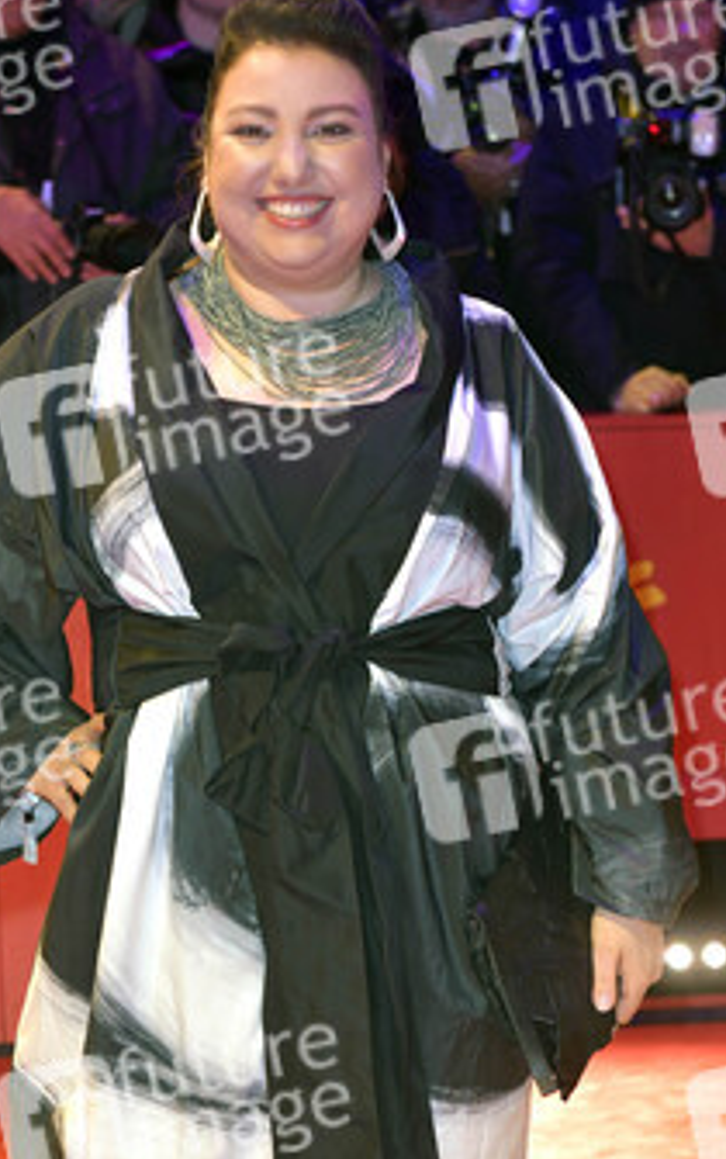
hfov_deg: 15.4
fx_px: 2685
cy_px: 588
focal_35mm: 85
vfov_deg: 24.3
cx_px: 273
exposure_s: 1/250
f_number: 5.6
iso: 1600
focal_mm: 70
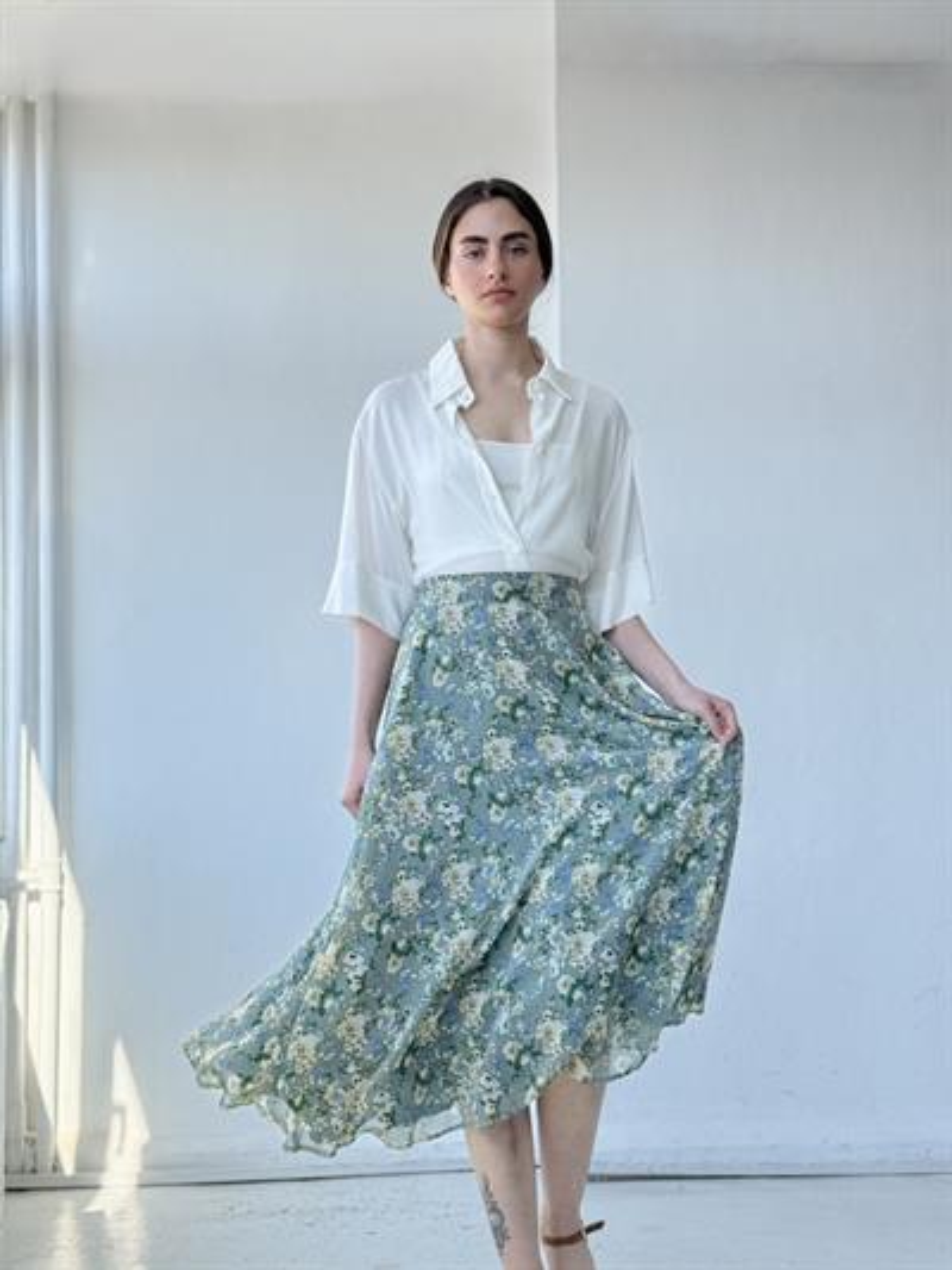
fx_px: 1759
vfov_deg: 39.6
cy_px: 635
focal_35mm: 48
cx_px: 476
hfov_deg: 30.3
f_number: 1.78
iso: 64
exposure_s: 1/407
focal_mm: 6.76
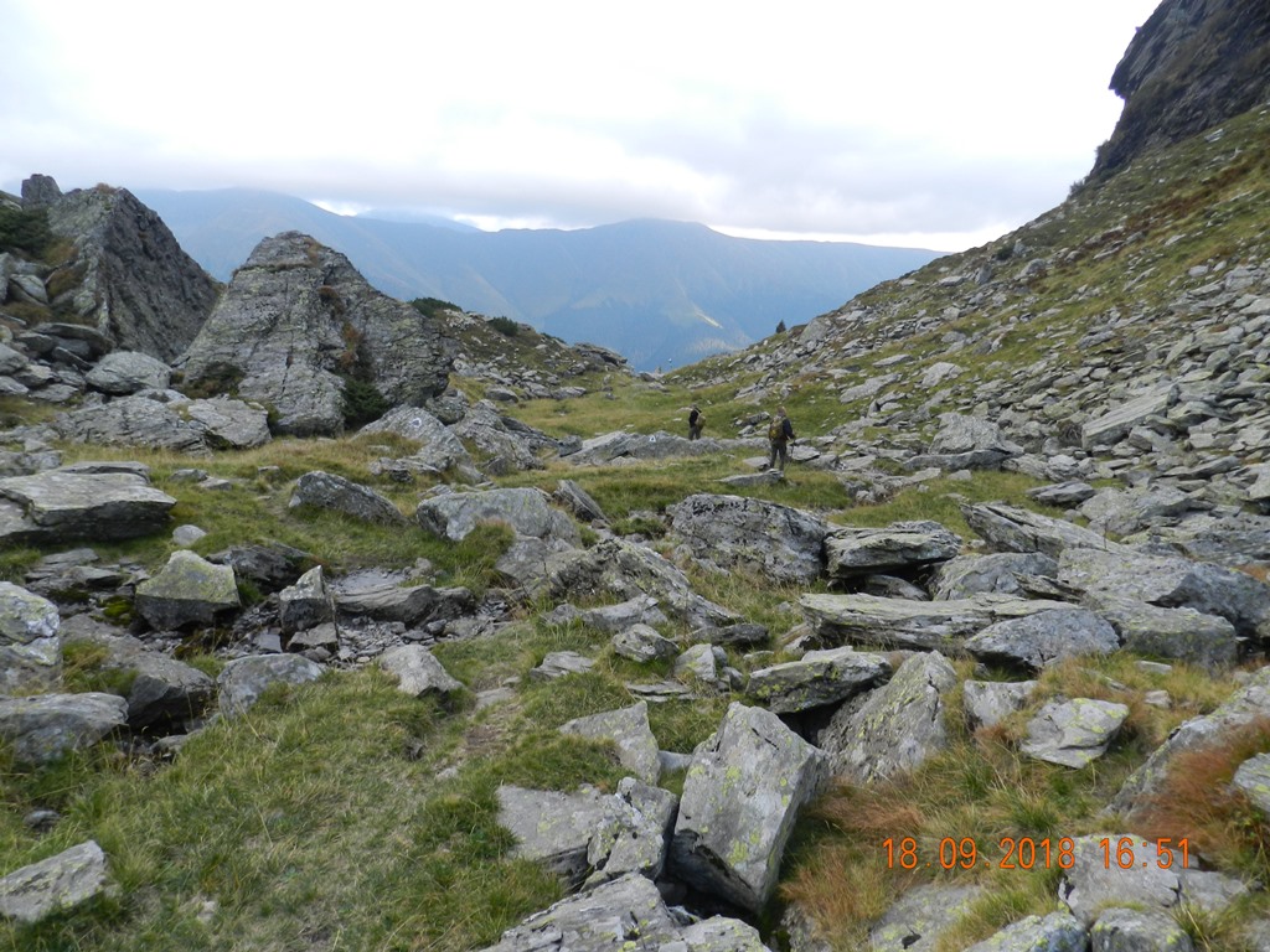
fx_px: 844
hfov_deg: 73.9
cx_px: 635
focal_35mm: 23
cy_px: 476
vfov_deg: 58.9
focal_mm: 4
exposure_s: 1/200
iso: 160
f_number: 3.4
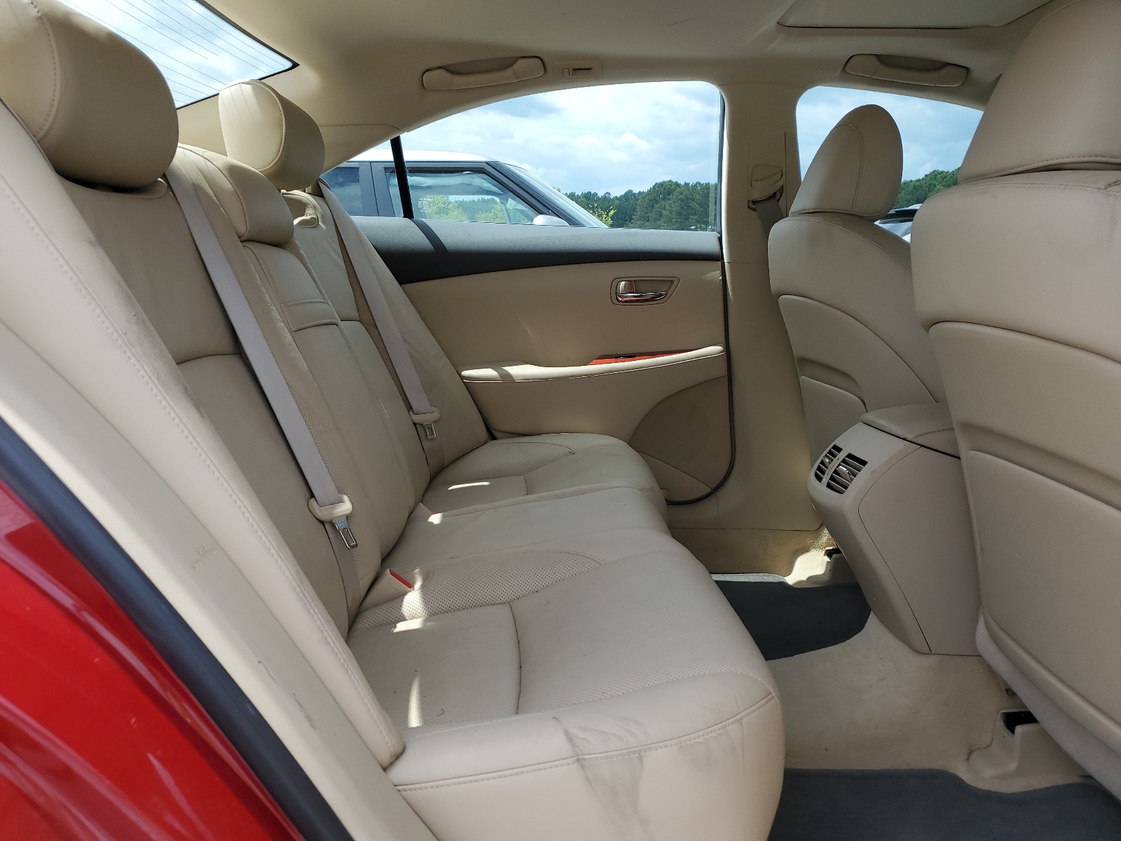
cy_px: 420
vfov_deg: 53.1
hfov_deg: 67.3
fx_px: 842
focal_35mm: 26
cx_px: 560
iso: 50
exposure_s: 1/1667
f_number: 1.5
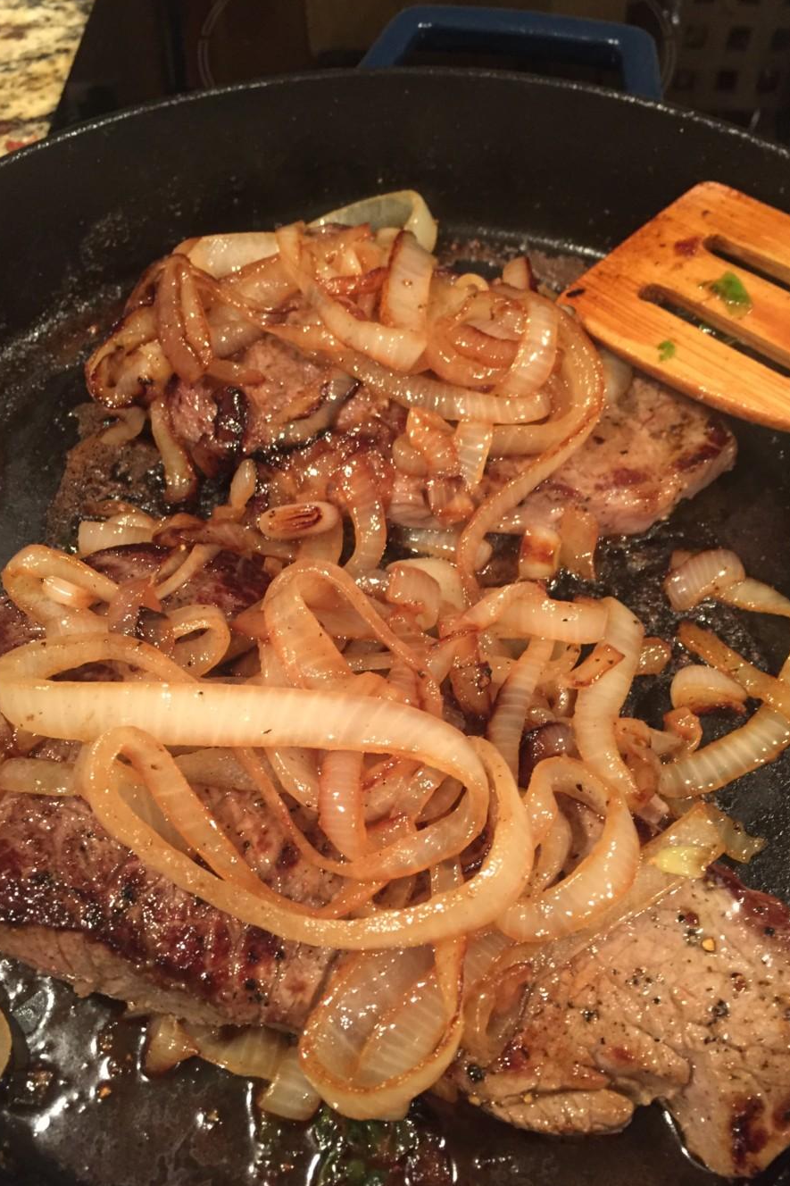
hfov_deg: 42.3
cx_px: 389
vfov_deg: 60.3
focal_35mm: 31
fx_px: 1021
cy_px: 602
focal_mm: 4.15
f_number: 2.2
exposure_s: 1/17
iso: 250
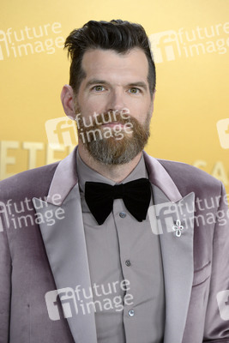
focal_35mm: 185
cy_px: 172
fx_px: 1764
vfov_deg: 11.1
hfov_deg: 7.4
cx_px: 114
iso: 2500
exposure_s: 1/250
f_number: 5.6
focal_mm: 185
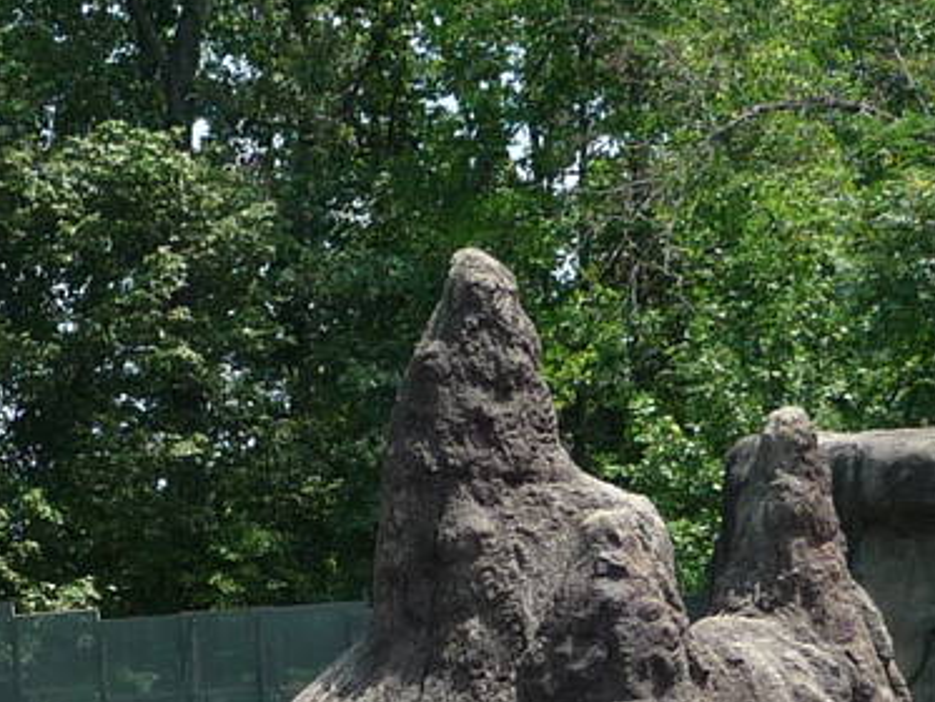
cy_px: 963
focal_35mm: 120
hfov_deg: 16.2
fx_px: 3242
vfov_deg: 11.9
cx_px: 113
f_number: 3.3
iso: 100
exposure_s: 1/500
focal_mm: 4.7
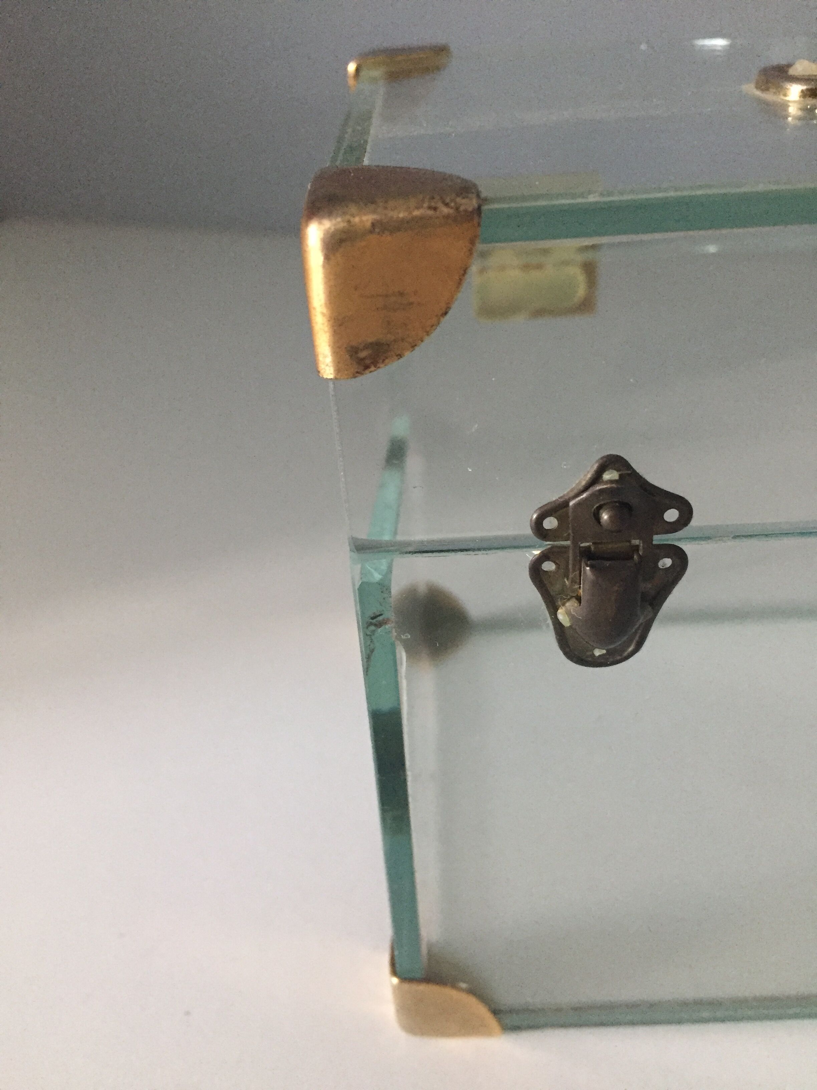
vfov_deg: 61.7
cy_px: 545
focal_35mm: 29
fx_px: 913
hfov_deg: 48.2
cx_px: 408
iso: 250
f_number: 2.2
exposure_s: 1/17
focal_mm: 4.15
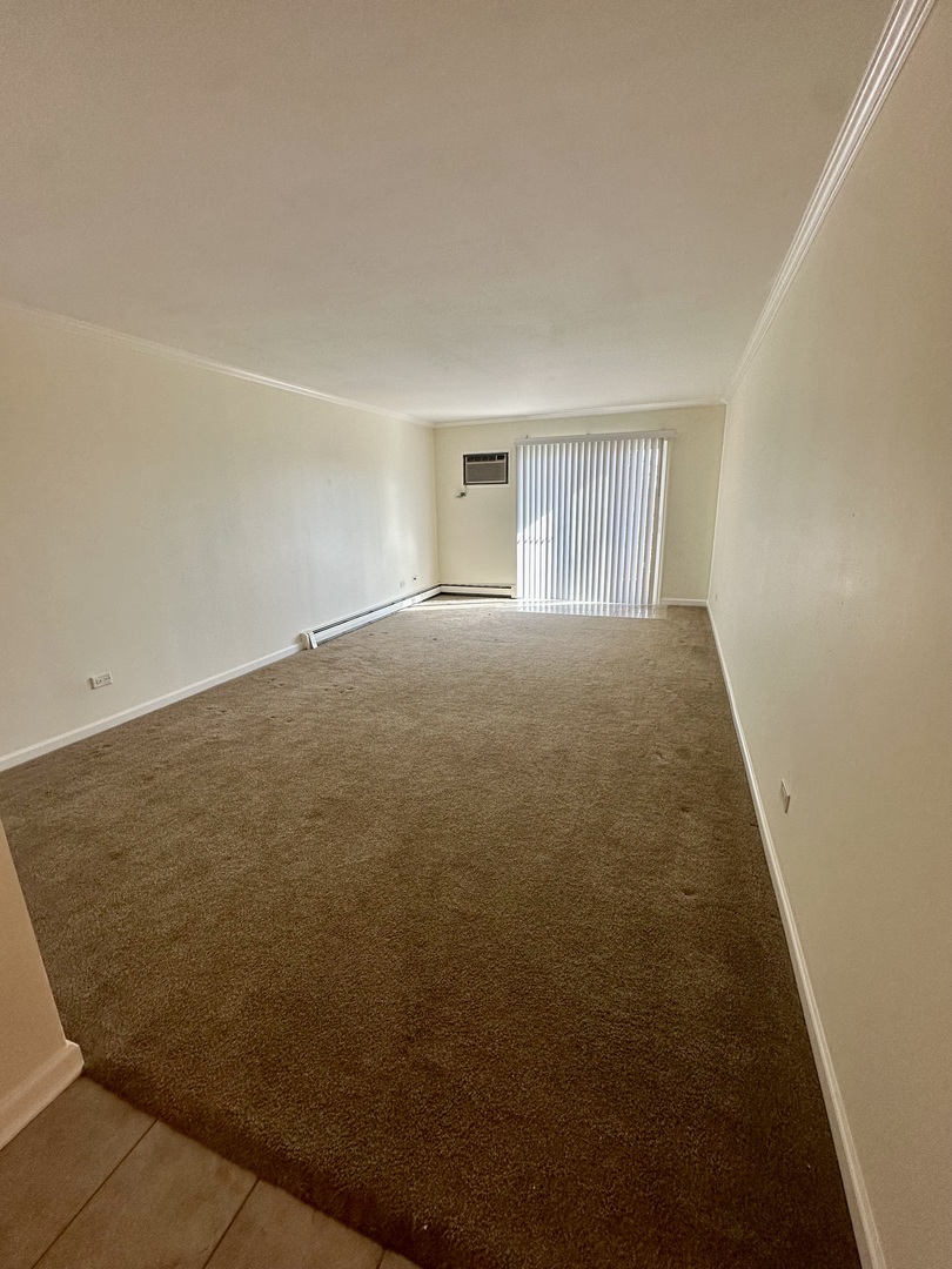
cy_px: 634
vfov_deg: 102.1
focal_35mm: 14
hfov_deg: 85.7
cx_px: 476
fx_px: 513
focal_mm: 2.22
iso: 160
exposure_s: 1/120
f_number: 2.2
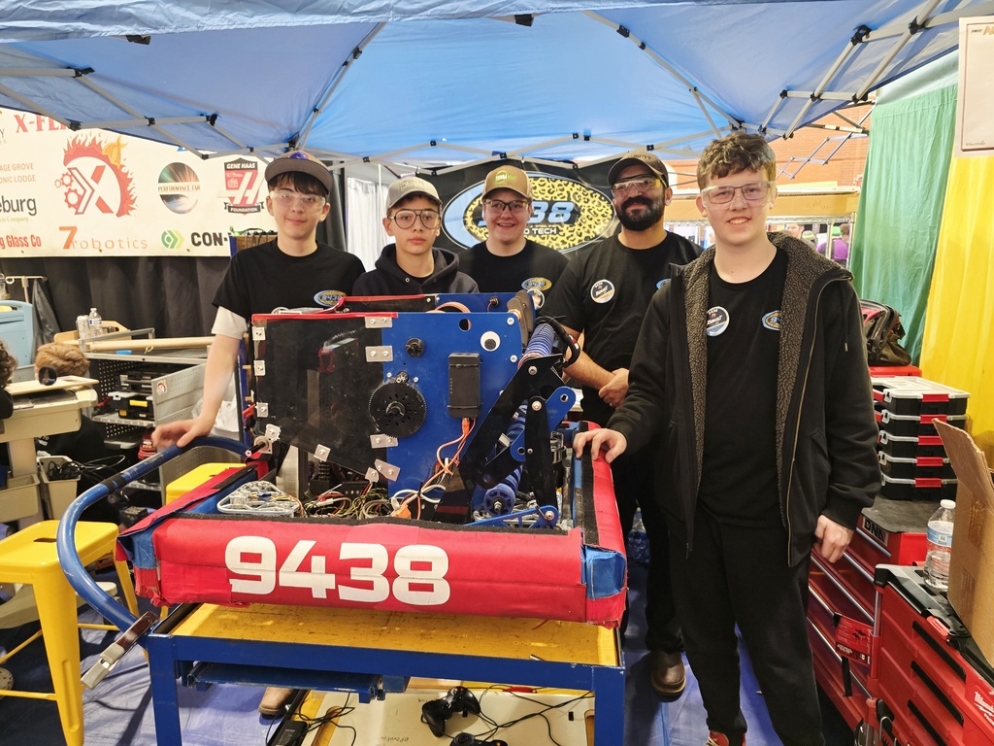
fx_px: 660
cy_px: 373
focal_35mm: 23
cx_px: 497
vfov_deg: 58.9
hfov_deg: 73.9
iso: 1000
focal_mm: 6.3
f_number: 1.7
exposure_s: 1/60.2
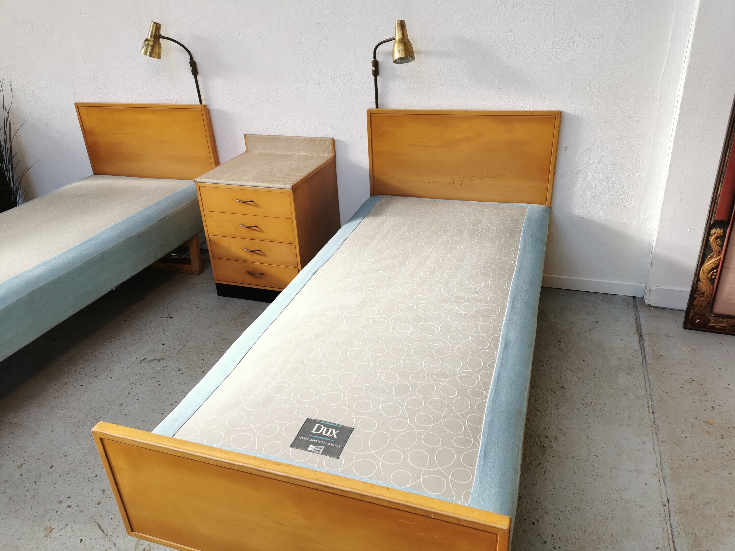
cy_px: 276
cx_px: 368
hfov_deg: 65.3
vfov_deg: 51.4
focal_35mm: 27
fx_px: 573
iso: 50
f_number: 1.8
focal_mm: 5.58
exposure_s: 1/121
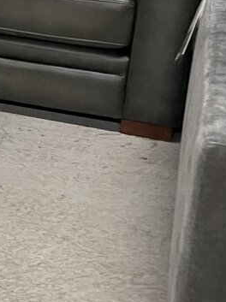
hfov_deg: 11.6
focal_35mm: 118
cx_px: -181
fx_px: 1029
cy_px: -16
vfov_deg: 16.3
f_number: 1.6
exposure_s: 1/60
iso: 200
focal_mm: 4.2
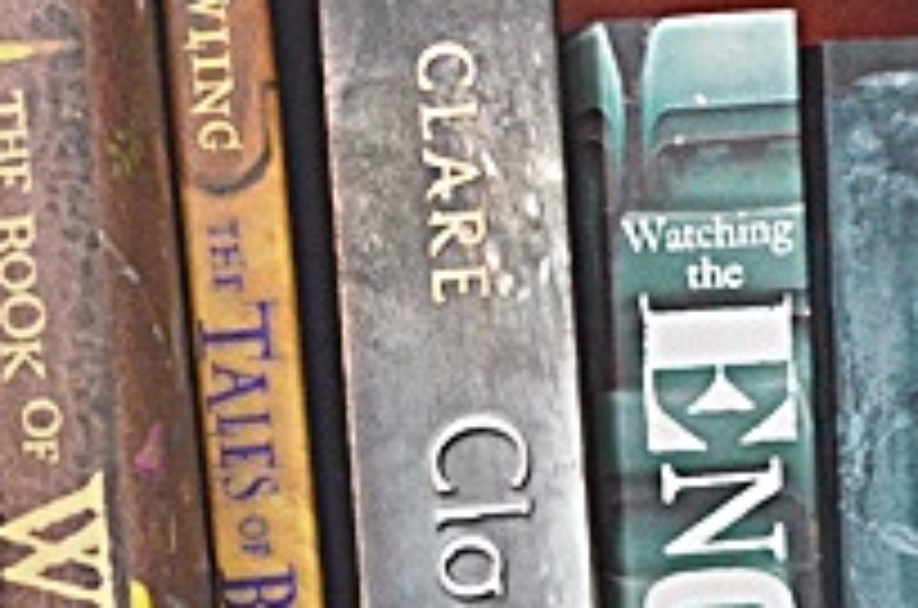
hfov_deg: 19.7
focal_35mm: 103
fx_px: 2620
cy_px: 592
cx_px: 198
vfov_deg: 13.1
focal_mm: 20
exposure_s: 1/15
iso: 1600
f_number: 3.8
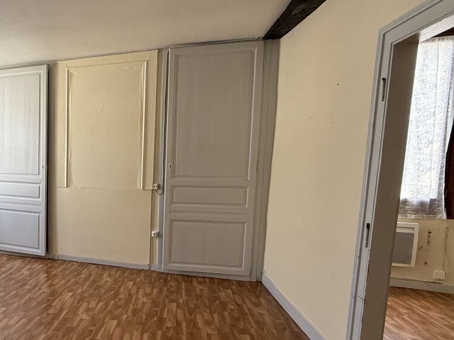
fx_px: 354
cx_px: 97
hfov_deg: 60.5
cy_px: 205
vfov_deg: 51.0
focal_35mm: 27
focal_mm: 2.22
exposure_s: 1/99
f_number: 2.2
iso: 125
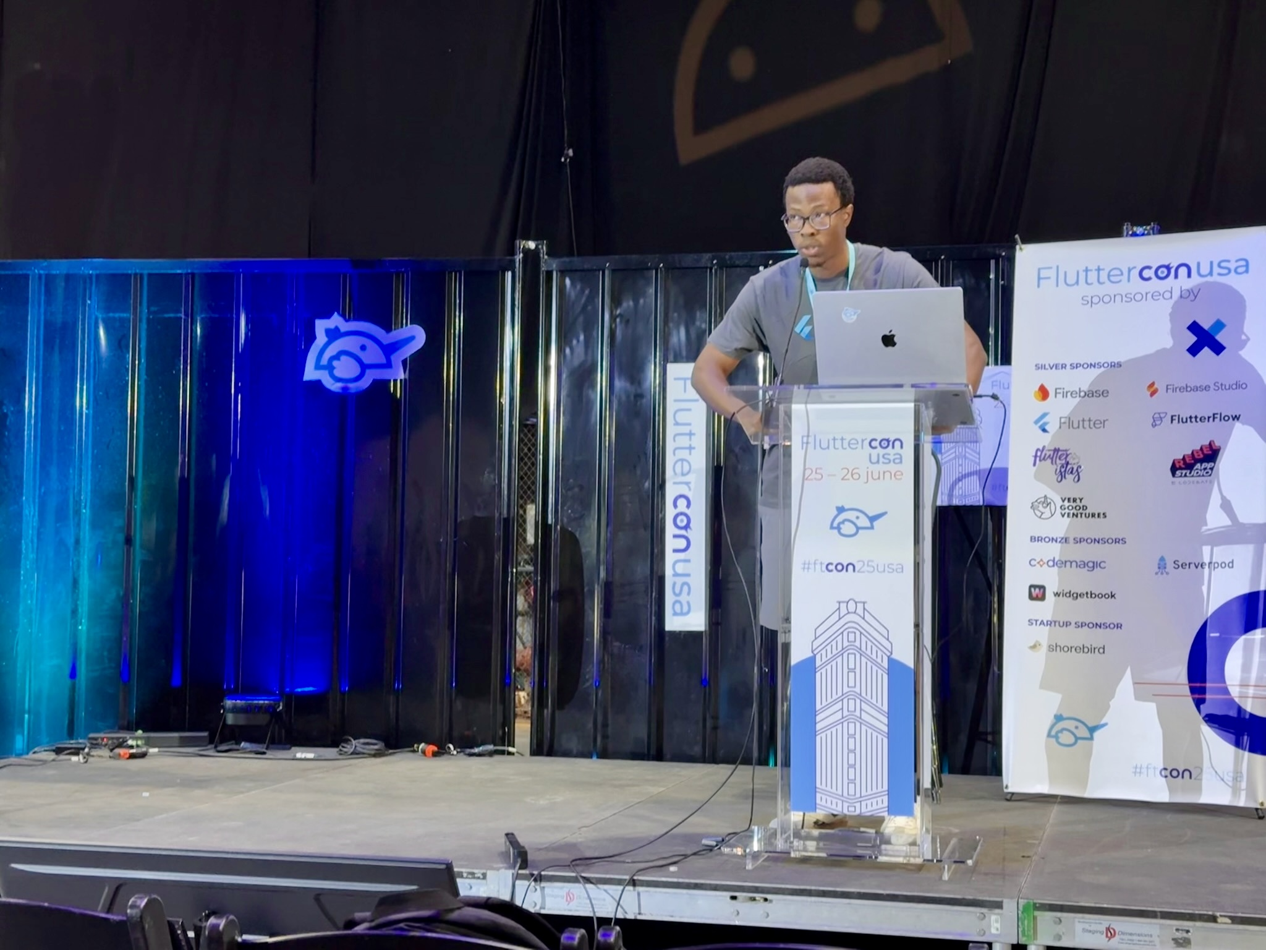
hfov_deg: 39.7
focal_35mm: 48
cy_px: 475
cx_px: 633
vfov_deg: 30.3
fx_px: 1755
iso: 200
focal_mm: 6.76
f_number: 1.78
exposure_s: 1/40
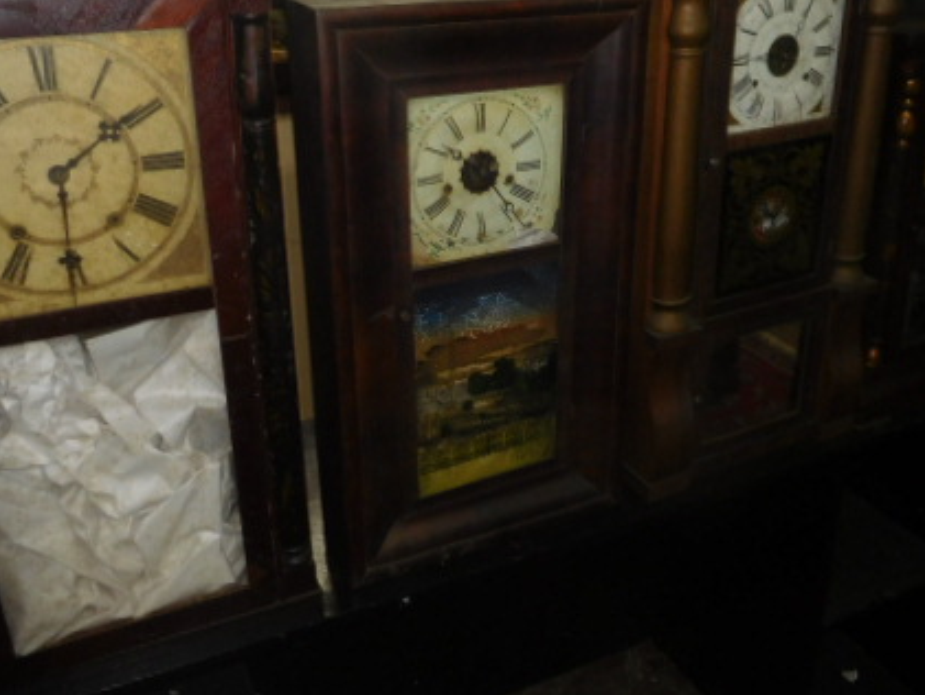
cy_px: 297
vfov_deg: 37.7
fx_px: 1016
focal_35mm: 38
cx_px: 523
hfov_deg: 48.8
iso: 200
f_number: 3.4
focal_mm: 4.5
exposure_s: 1/30
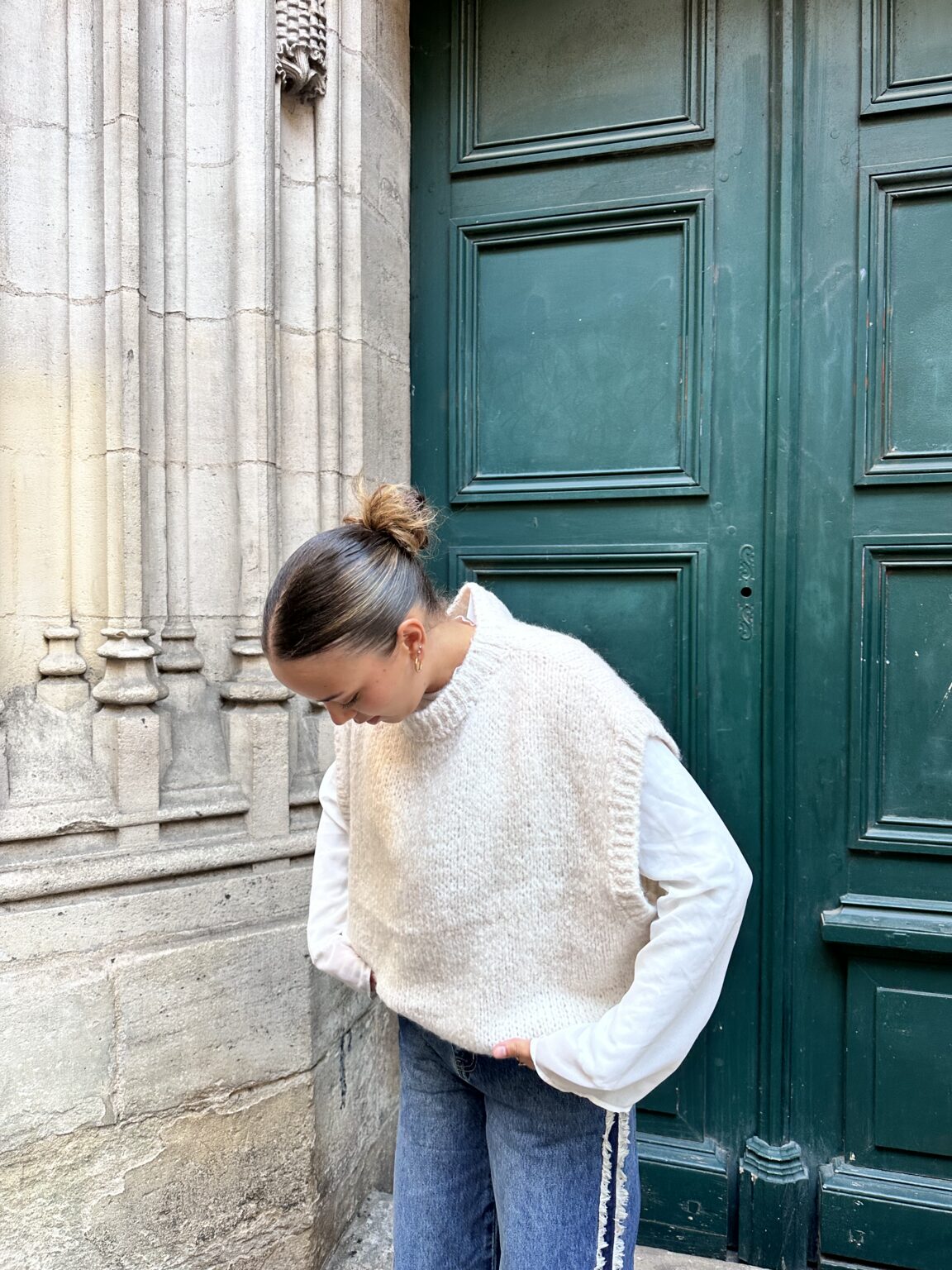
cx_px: 476
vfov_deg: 71.6
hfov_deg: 56.8
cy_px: 635
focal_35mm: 24
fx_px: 880
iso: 160
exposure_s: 1/121
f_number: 1.78
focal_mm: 6.86
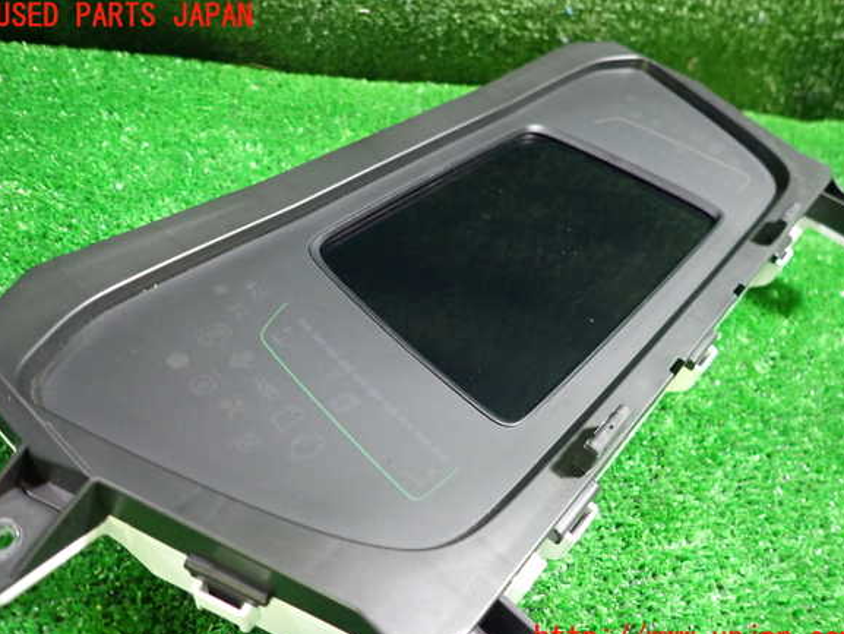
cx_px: 426
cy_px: 328
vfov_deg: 53.1
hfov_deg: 67.3
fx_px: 634
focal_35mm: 26
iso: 800
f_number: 2
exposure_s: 1/30
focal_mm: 4.5
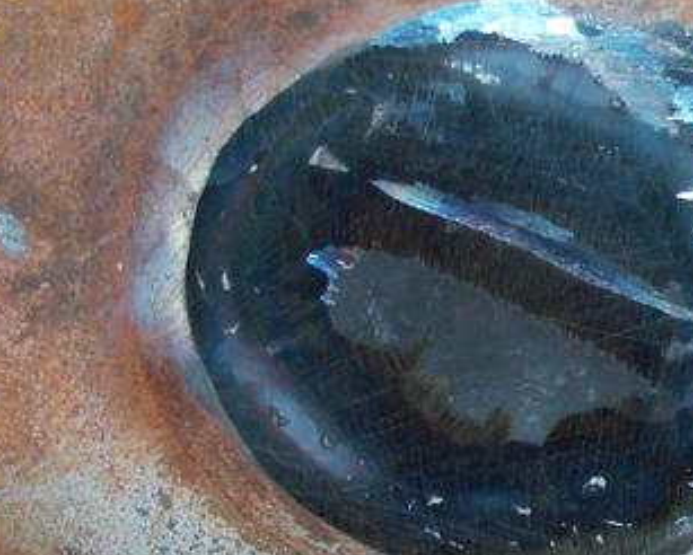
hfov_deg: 19.1
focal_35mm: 100
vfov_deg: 15.4
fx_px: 2052
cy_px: 306
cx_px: 479
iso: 100
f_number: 3
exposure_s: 1/30
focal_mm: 6.3
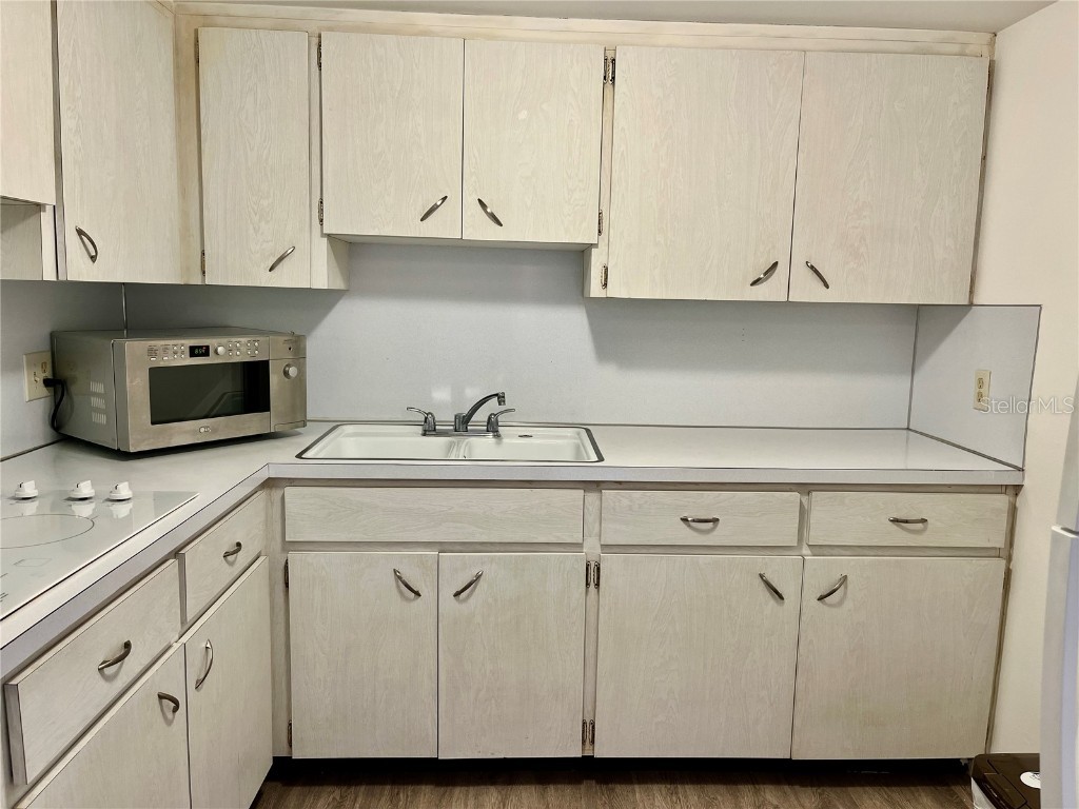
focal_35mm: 26
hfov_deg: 67.3
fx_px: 810
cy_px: 404
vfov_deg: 53.1
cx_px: 540
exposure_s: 1/60
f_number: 1.6
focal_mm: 5.1
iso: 64
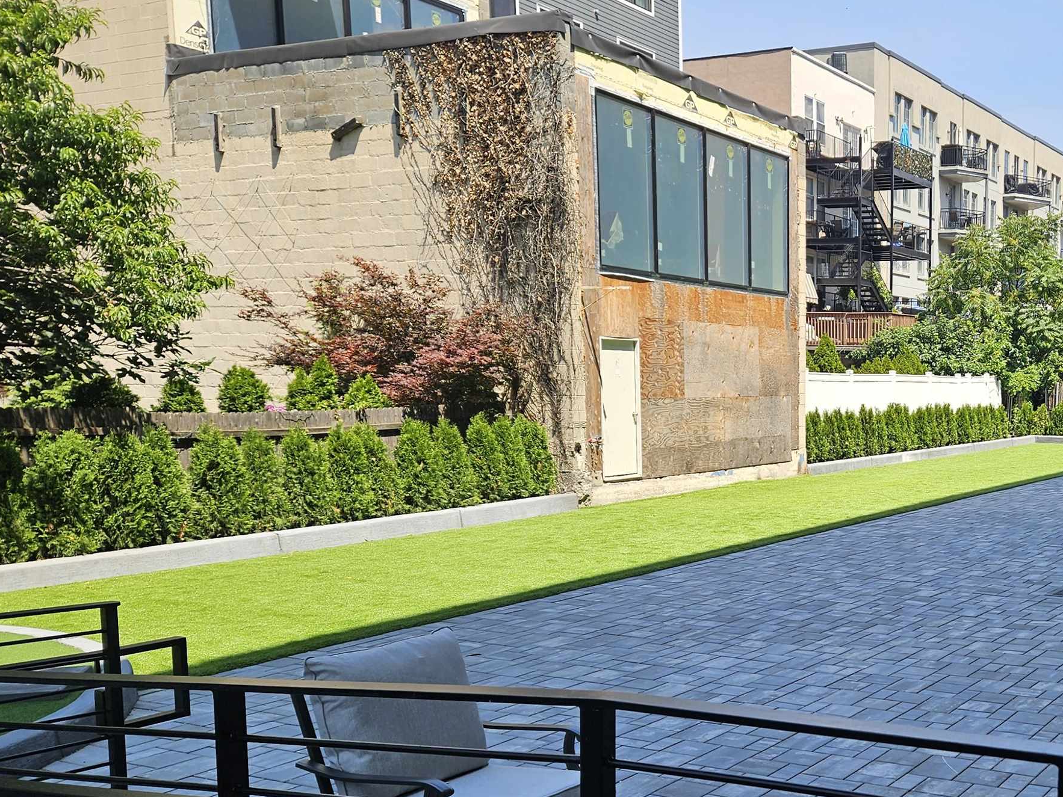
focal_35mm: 40
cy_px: 538
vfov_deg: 35.6
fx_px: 1229
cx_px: 903
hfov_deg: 43.7
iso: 25
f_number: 1.8
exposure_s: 1/1036
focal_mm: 5.4
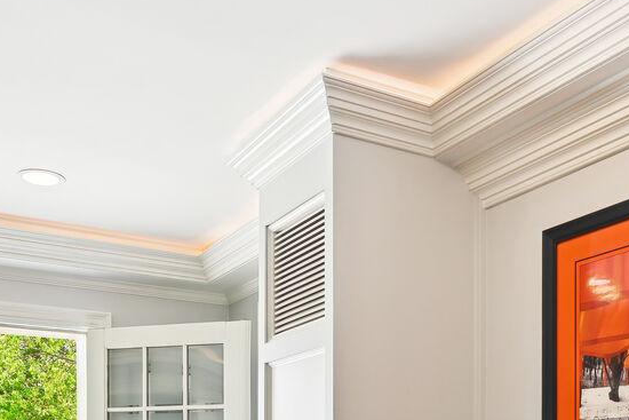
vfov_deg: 27.9
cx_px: 286
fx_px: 769
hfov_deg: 44.4
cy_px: 459
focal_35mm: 44
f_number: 9
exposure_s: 1/30
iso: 200
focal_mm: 14
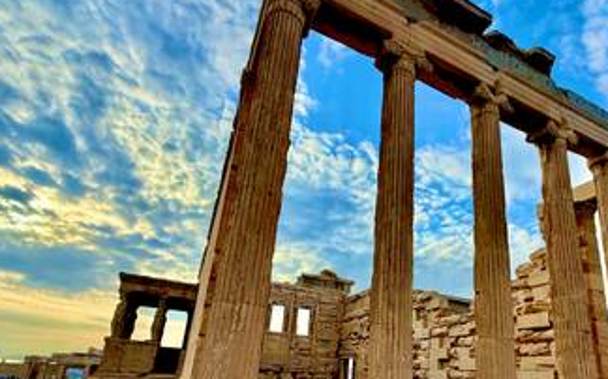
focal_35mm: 22
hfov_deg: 78.7
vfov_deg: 53.4
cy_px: 266
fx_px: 364
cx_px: 366
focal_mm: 2.22
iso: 50
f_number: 2.2
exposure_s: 1/1339
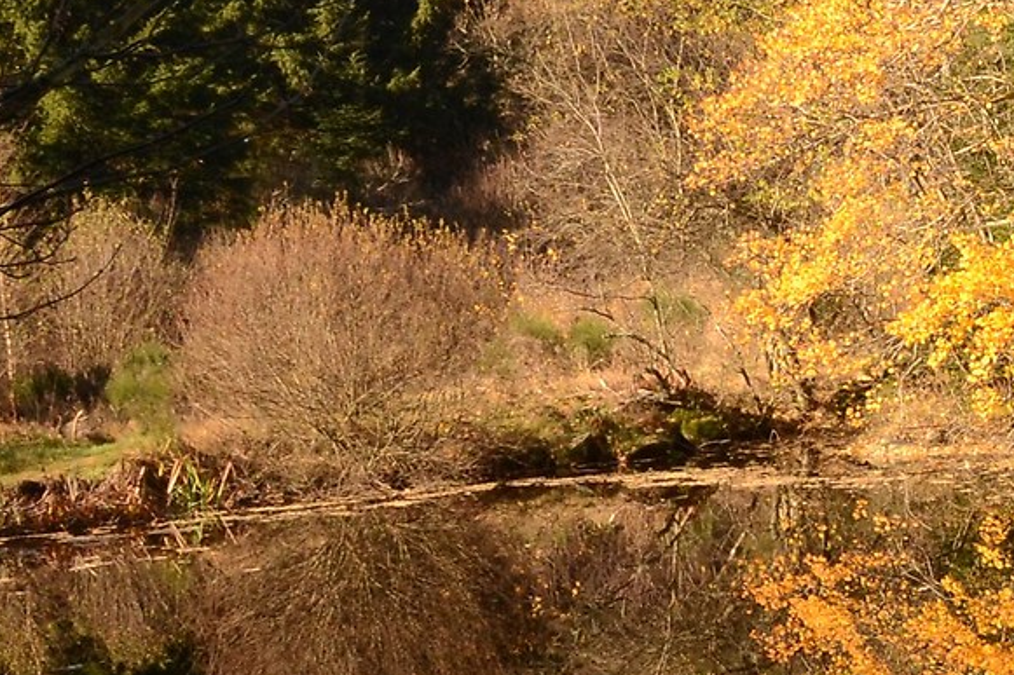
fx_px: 2788
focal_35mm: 99
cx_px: 1613
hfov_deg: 17.9
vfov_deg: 13.8
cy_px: 385
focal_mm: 16
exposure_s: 1/200
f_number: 10
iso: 500
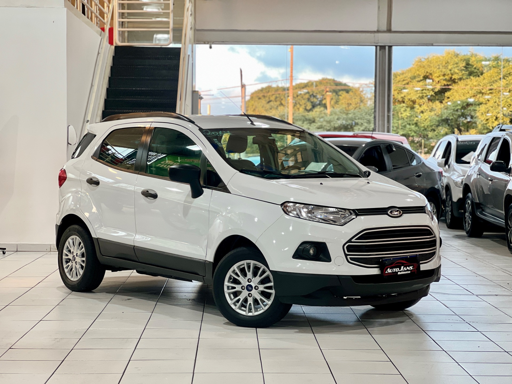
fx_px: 1139
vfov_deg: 19.1
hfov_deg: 25.3
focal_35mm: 77
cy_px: 192
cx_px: 256
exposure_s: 1/40
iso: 160
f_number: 2.8
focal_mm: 9
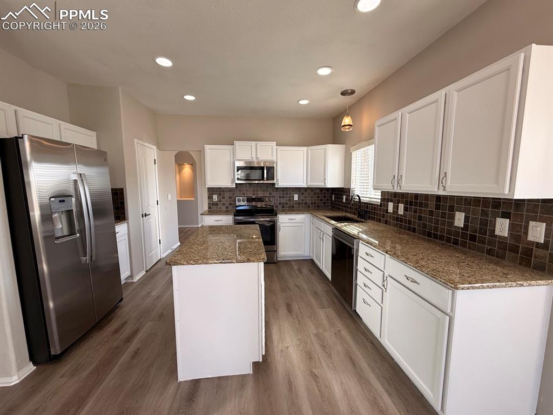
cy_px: 208
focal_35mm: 14
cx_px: 276
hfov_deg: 102.1
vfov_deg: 85.7
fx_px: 224
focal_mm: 2.22
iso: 80
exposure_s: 1/120
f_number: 2.2
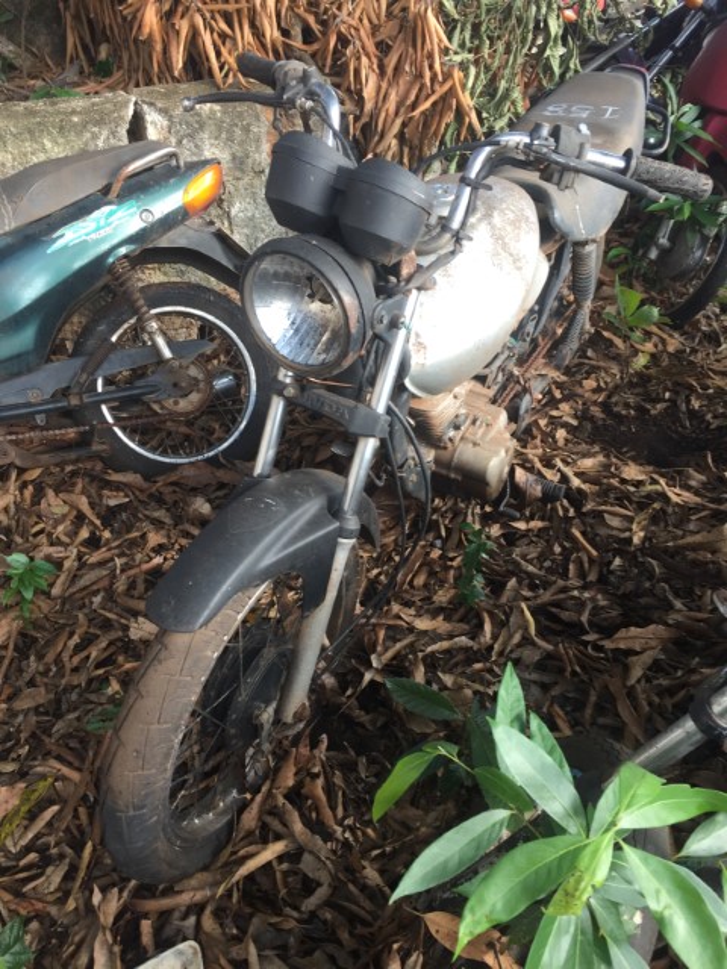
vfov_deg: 61.7
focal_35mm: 29
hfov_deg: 48.2
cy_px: 484
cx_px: 364
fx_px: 812
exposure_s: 1/120
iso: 40
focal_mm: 4.15
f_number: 2.2
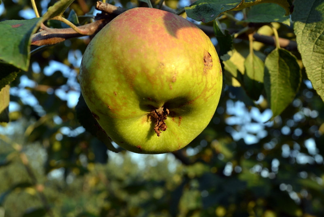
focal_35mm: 42
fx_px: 378
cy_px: 108
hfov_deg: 46.4
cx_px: 162
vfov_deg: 31.9
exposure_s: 1/125
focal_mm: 28
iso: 250
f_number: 8
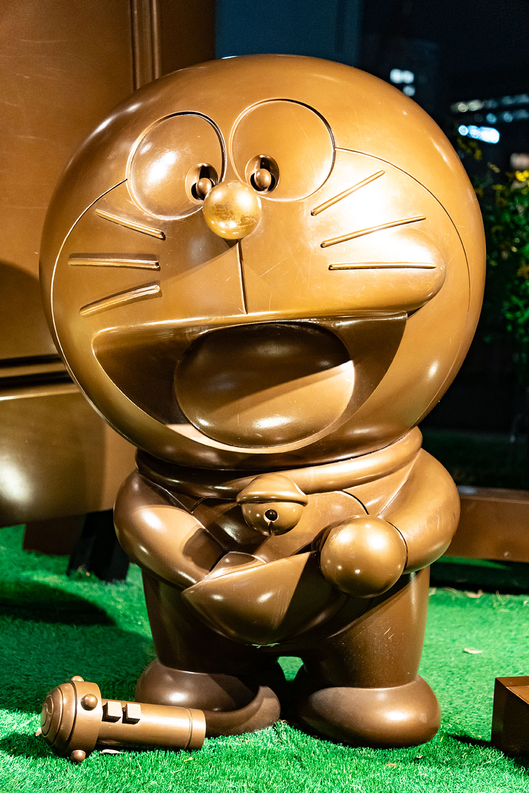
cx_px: 264
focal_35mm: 69
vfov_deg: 29.1
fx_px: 1531
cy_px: 396
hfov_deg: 19.6
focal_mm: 46.3
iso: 2500
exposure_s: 1/160
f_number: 2.8
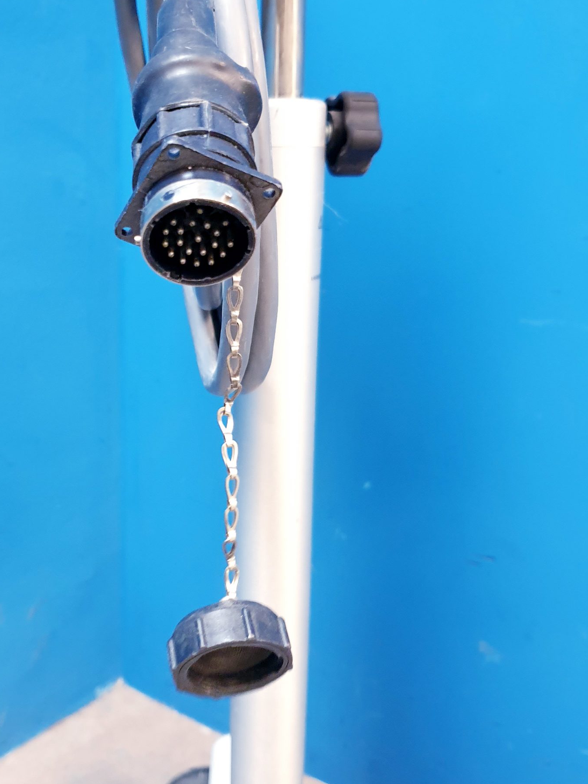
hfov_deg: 38.0
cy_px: 381
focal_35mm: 37
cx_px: 177
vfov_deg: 50.1
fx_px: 838
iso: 250
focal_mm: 4.3
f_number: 1.5
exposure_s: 1/33
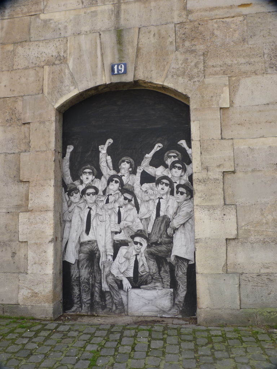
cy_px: 184
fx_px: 331
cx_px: 138
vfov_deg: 58.4
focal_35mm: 31
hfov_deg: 45.4
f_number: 3
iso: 80
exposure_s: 1/80
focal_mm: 5.5
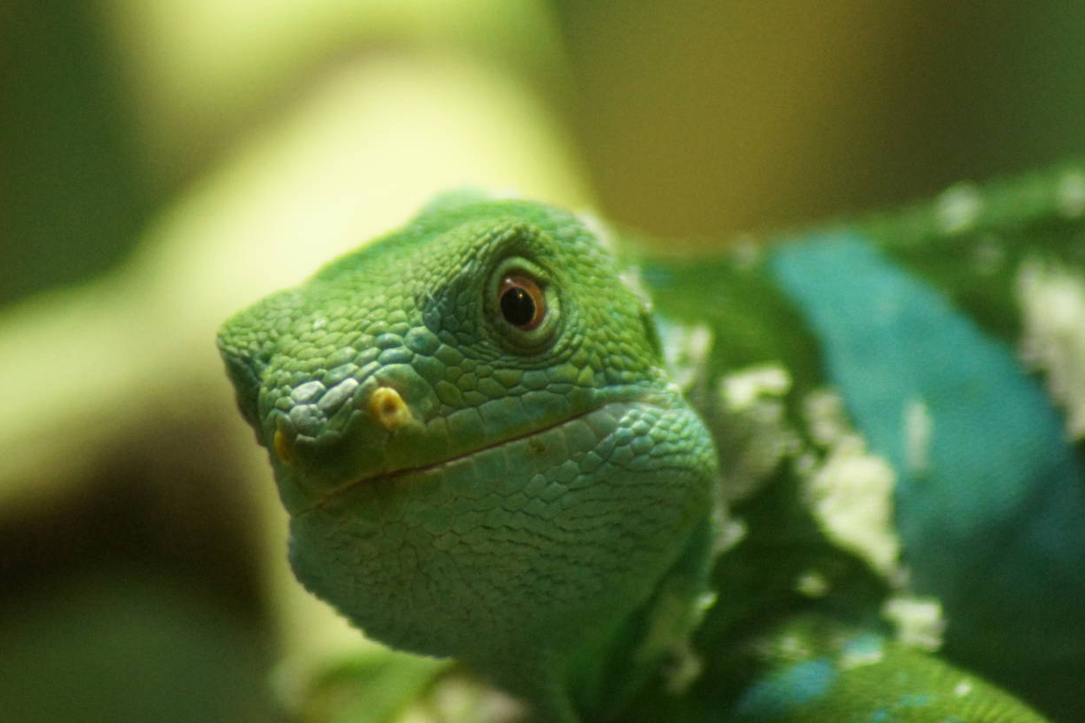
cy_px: 292
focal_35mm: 582
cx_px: 495
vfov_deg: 2.4
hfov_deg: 3.5
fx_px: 17535
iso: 1600
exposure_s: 1/100
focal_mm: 300
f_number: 5.6
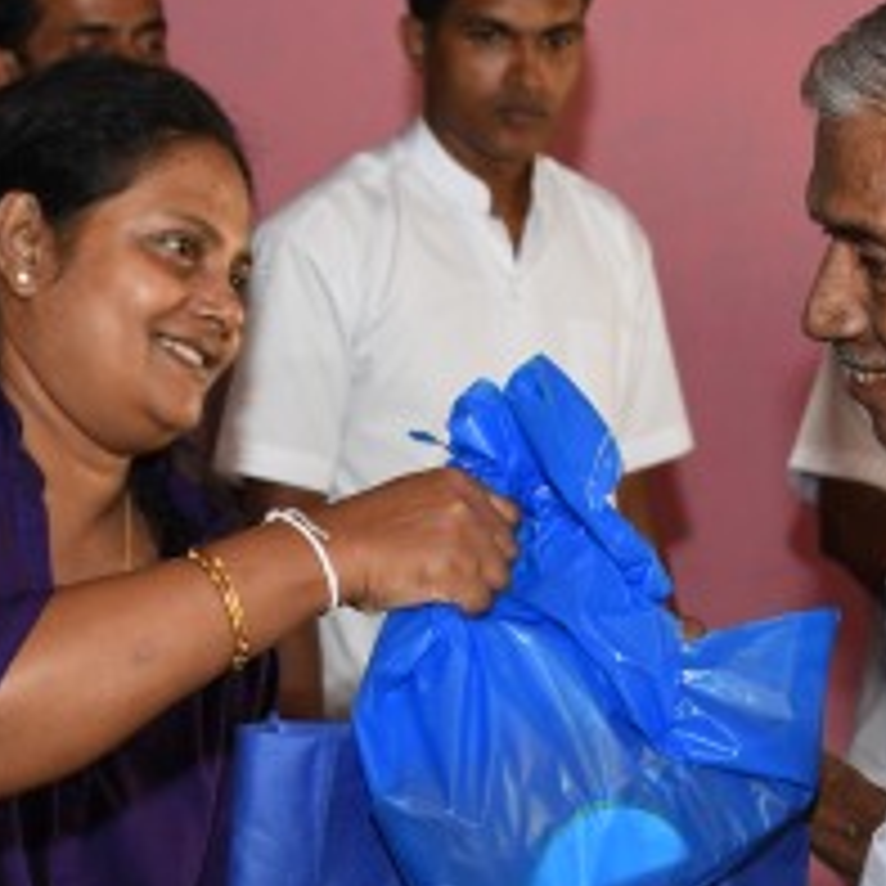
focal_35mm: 93
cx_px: 549
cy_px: 729
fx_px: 2693
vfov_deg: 18.5
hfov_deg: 18.7
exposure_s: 1/160
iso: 1000
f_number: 4.5
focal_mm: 36
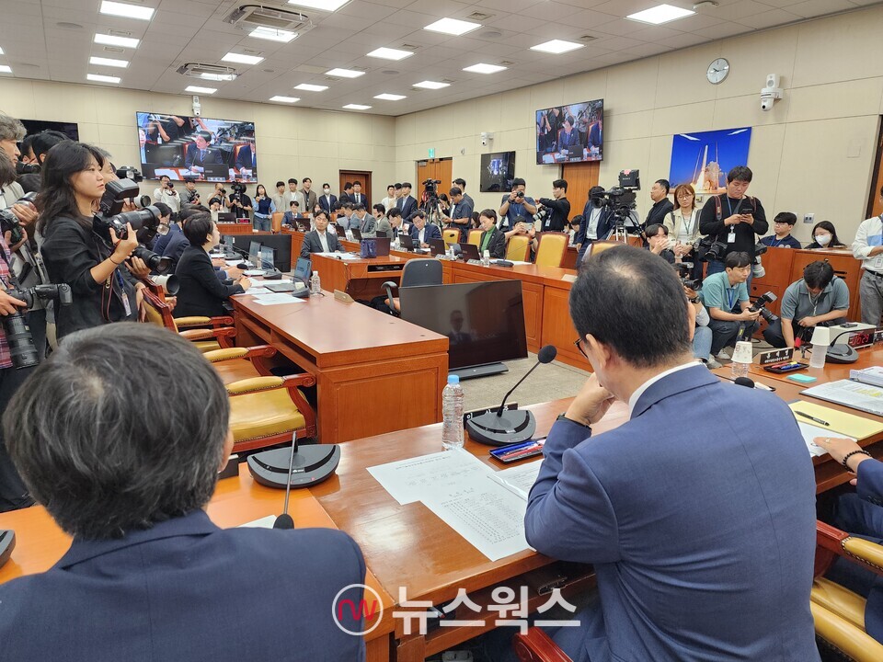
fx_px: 587
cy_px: 331
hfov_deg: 73.9
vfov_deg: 58.9
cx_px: 442
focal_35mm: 23
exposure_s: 1/120
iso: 200
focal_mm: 6.4
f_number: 1.8
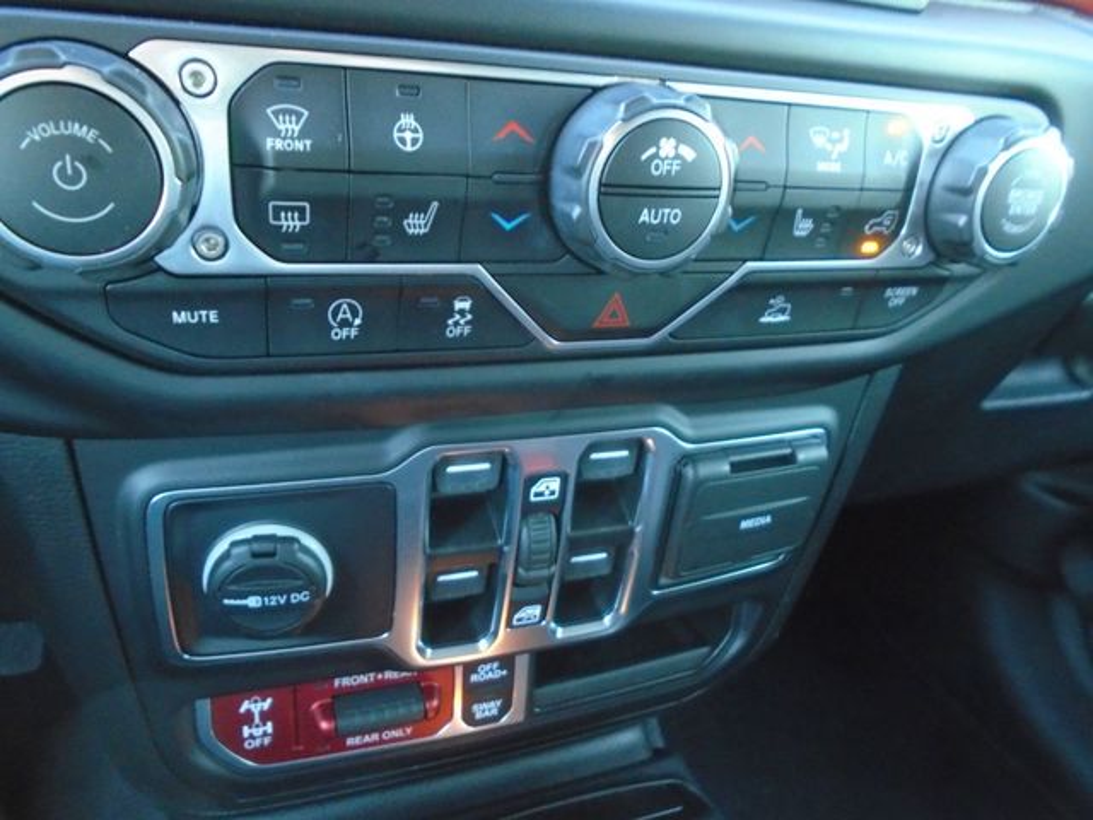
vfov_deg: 53.1
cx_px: 546
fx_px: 821
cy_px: 410
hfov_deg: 67.3
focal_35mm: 26
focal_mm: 4.6
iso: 500
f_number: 3.2
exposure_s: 1/4
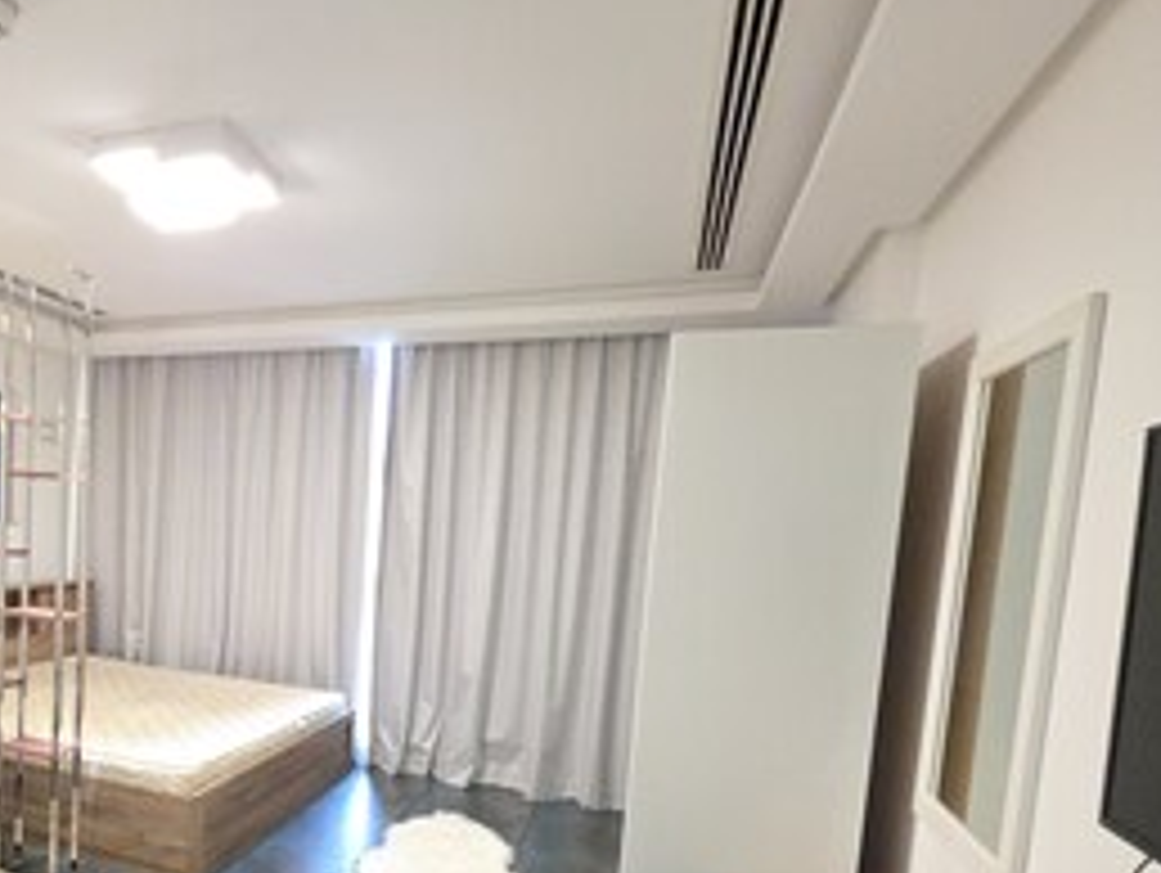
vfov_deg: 57.1
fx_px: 772
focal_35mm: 23
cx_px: 272
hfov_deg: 68.4
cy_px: 610
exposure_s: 1/60
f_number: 1.9
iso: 640
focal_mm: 2.2
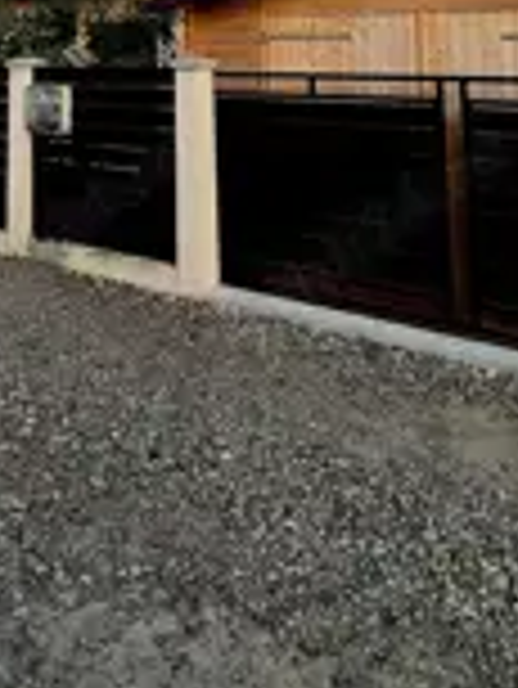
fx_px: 677
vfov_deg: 44.3
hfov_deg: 41.6
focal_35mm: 34
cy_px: -27
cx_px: 203
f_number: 2.2
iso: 50
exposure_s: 1/270
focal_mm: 2.2
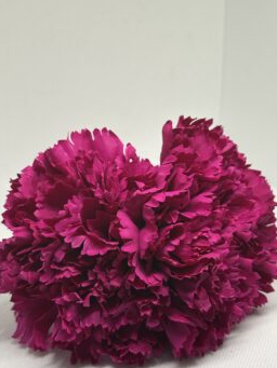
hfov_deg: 24.0
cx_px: 134
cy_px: 176
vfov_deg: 31.7
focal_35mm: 61
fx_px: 650
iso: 25
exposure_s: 1/100
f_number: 1.6
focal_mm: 5.96
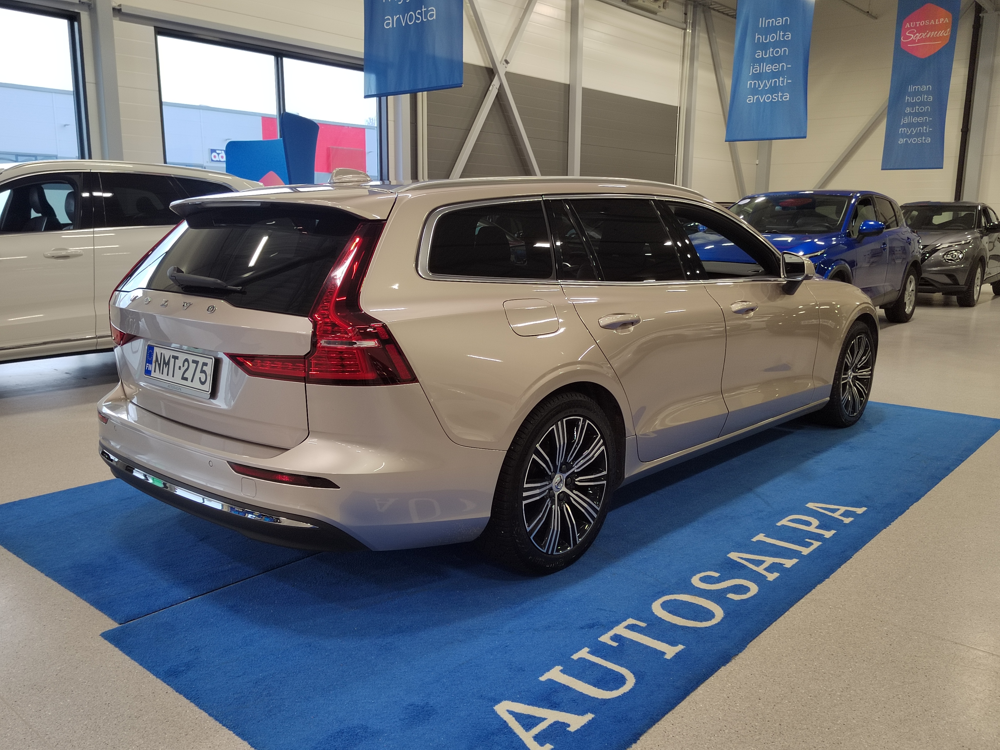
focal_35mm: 28
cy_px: 375
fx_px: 809
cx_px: 500
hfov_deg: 63.4
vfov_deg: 49.7
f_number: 1.9
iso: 281
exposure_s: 1/100
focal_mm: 5.52
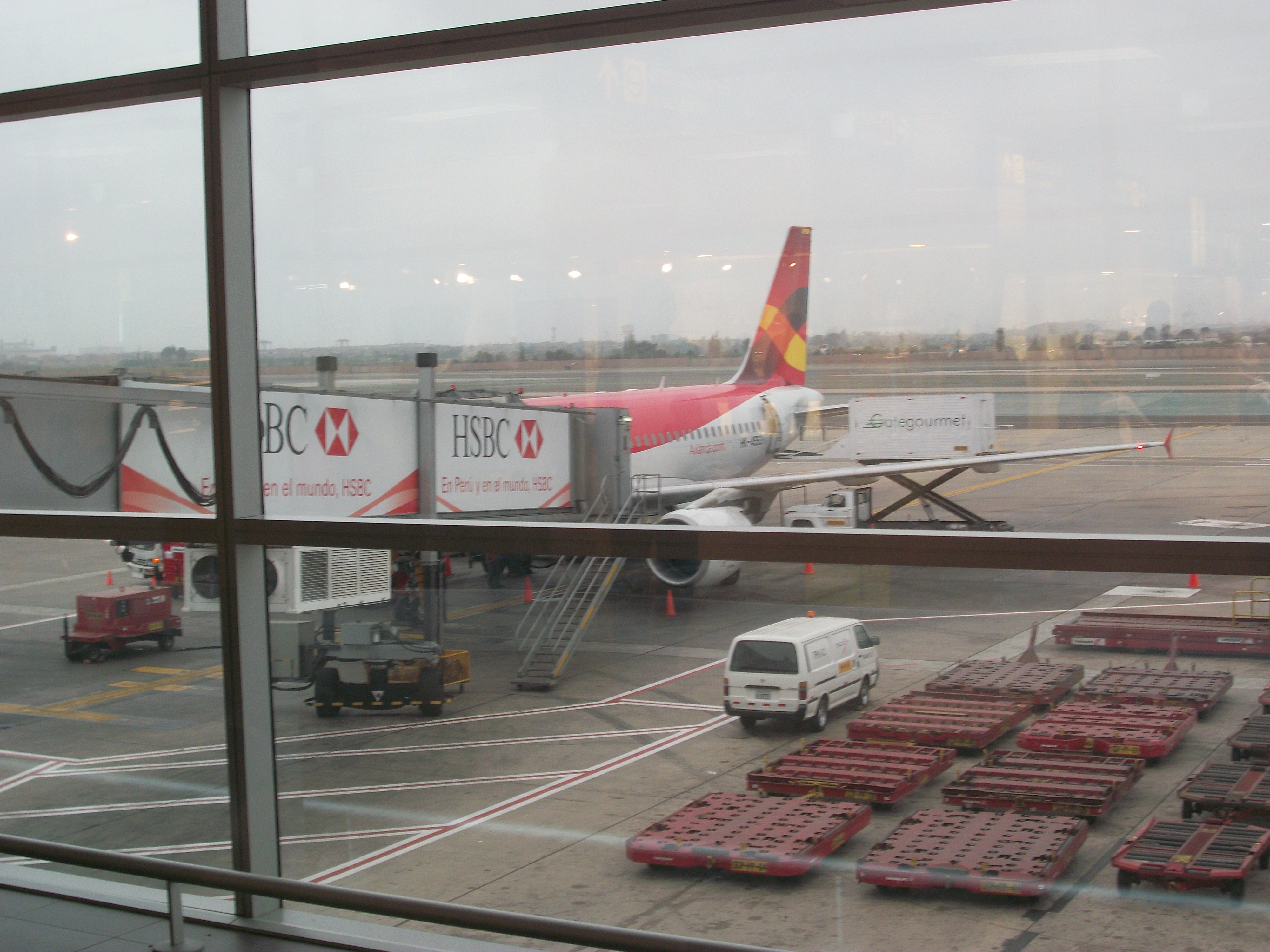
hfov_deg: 35.5
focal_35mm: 54
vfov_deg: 27.0
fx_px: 1981
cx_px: 635
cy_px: 476
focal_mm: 9.7
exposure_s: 1/40
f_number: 4
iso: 87
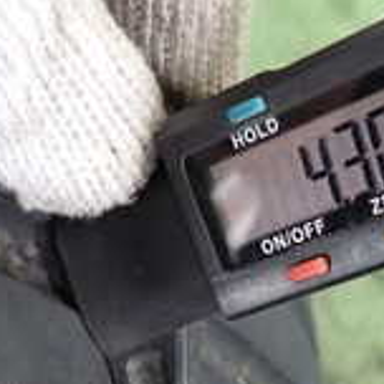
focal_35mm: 87
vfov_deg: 19.9
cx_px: 78
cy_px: 243
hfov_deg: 19.7
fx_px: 1092
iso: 200
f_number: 2
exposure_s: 1/30
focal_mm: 4.5
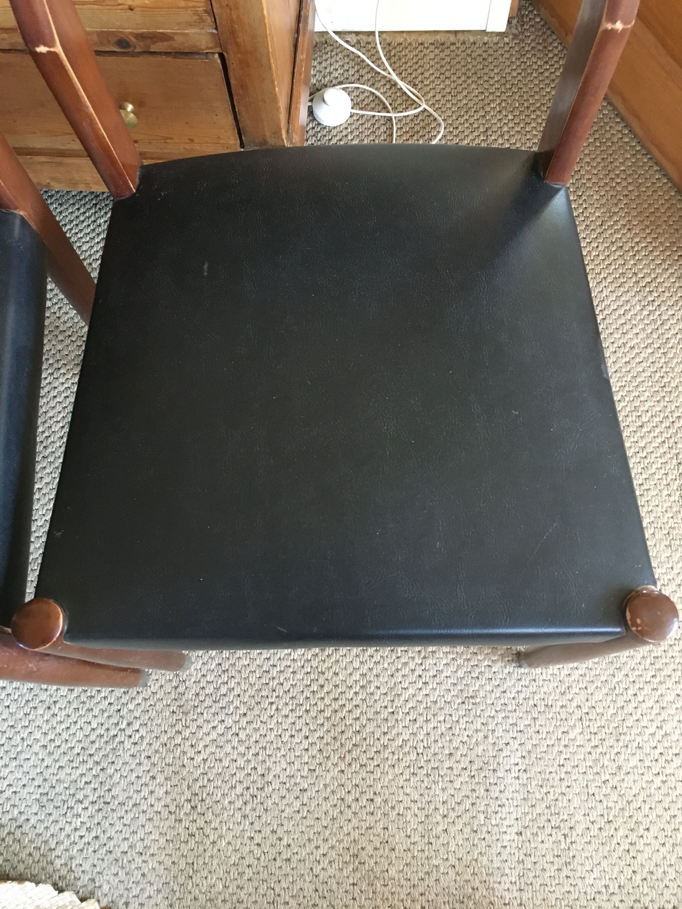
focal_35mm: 29
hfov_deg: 48.2
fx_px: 762
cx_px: 341
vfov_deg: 61.7
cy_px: 454
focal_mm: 4.15
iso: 200
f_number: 2.2
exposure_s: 1/17
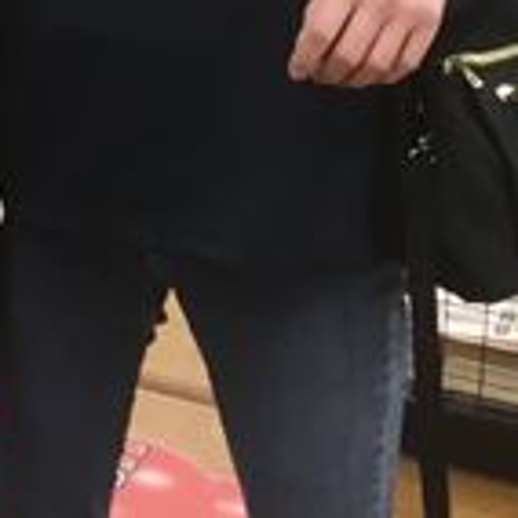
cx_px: -401
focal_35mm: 116
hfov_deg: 13.5
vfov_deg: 14.1
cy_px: -263
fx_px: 1964
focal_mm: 3.3
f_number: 2.4
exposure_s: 1/33
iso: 80
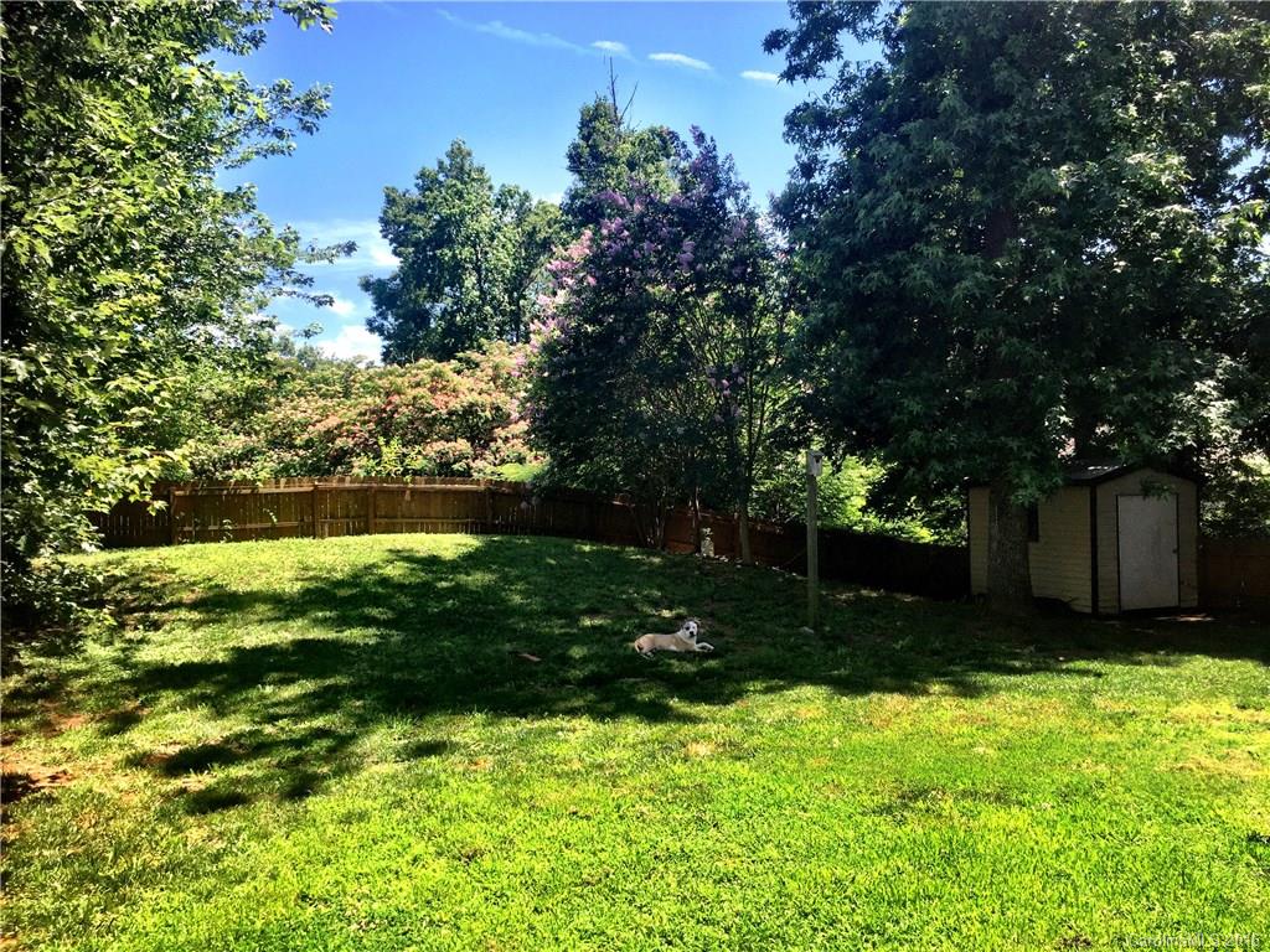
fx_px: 1064
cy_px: 476
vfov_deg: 48.2
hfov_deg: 61.7
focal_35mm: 29
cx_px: 635
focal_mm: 4.15
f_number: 2.2
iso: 32
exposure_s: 1/760
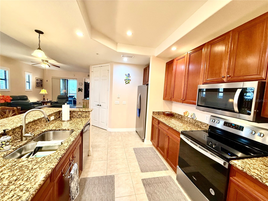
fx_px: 108
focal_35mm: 14
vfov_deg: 85.7
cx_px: 134
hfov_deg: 102.1
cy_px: 100
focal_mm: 2.22
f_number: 2.2
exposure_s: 1/120
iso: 500
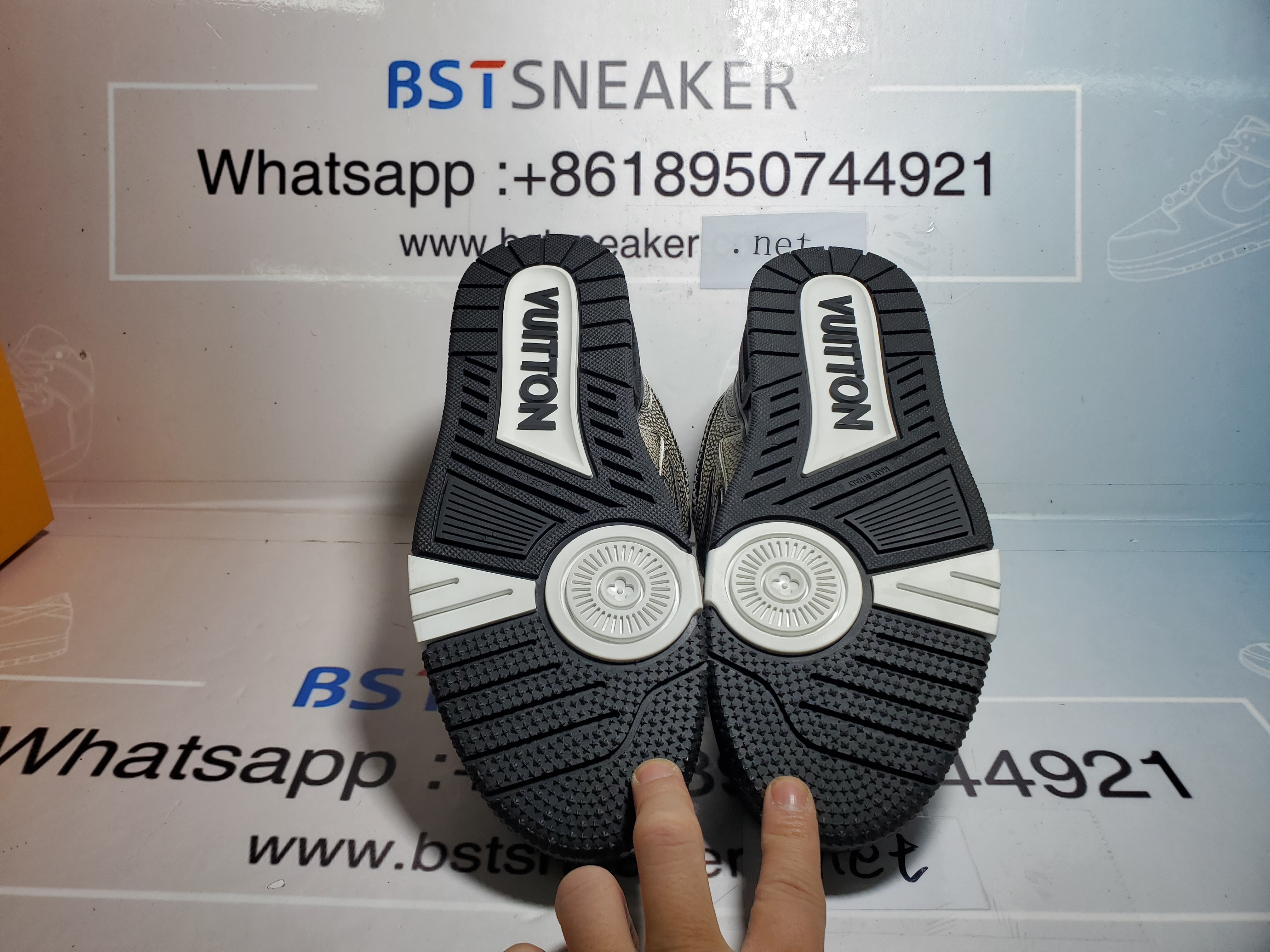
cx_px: 635
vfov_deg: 53.1
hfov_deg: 67.3
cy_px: 476
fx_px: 954
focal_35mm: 26
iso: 50
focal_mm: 4.3
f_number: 2.4
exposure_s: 1/299
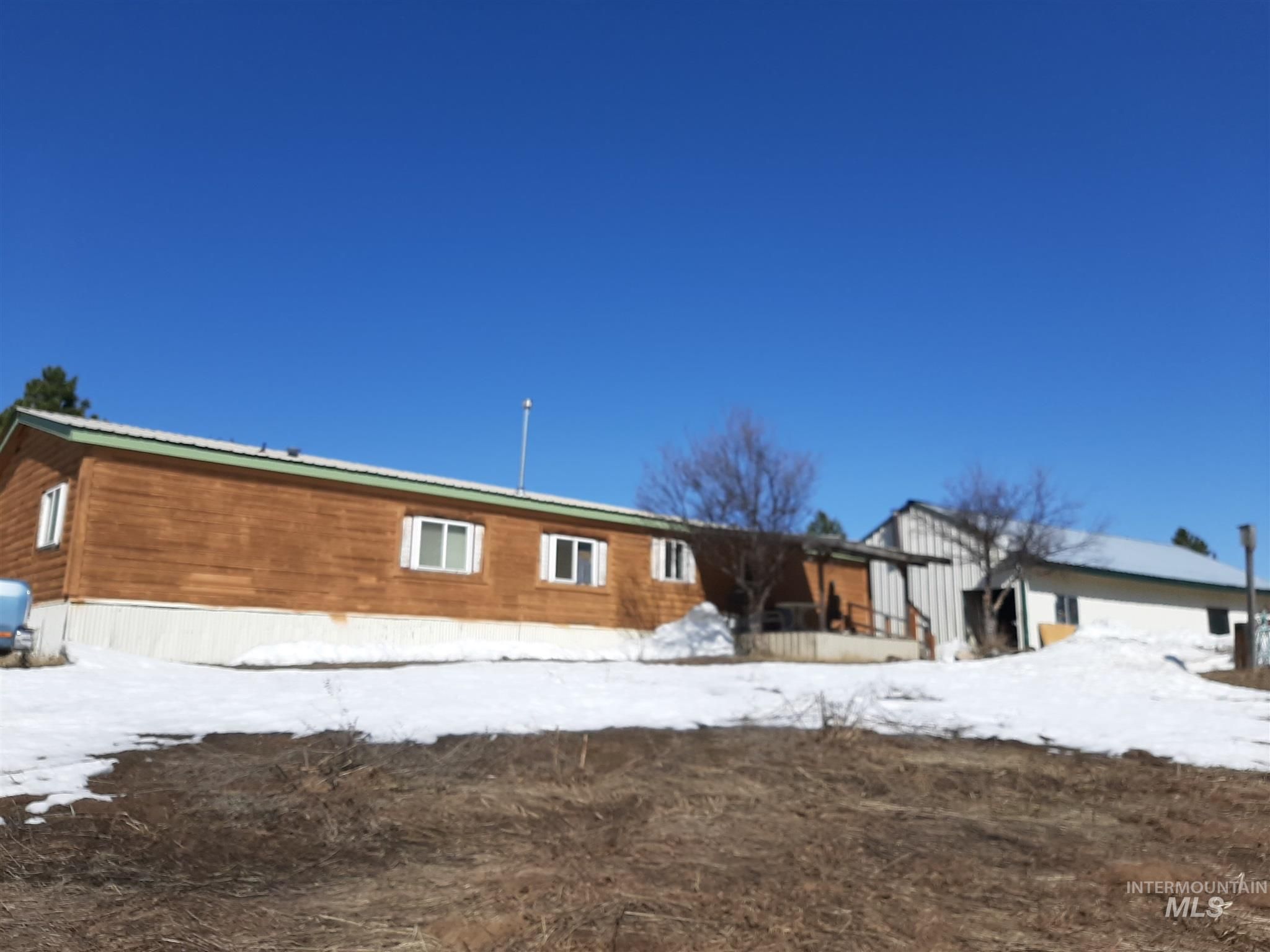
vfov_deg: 53.1
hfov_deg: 67.3
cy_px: 476
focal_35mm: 26
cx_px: 635
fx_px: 954
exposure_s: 1/5025
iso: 40
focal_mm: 3.93
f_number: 1.7
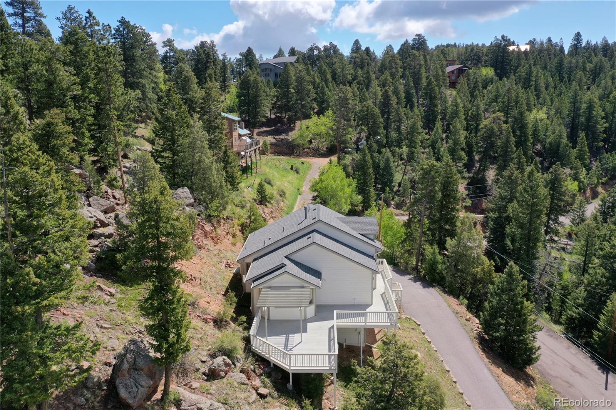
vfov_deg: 46.4
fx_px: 479
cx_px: 308
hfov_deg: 65.5
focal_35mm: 28
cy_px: 205
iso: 100
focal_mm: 10.26
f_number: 5.6
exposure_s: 1/400
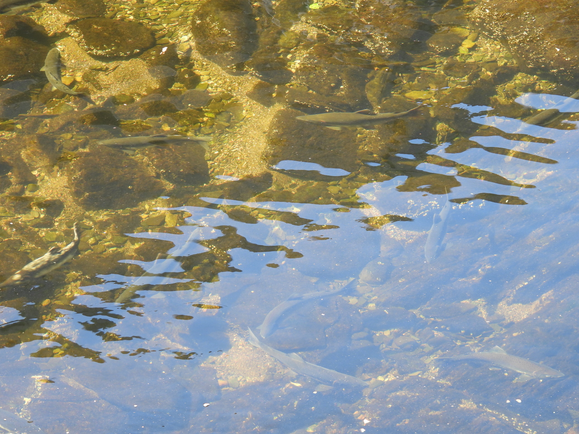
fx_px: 3094
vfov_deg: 8.0
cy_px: 217
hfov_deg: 10.7
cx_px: 290
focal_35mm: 185
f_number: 4.5
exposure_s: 1/60
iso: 180
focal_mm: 33
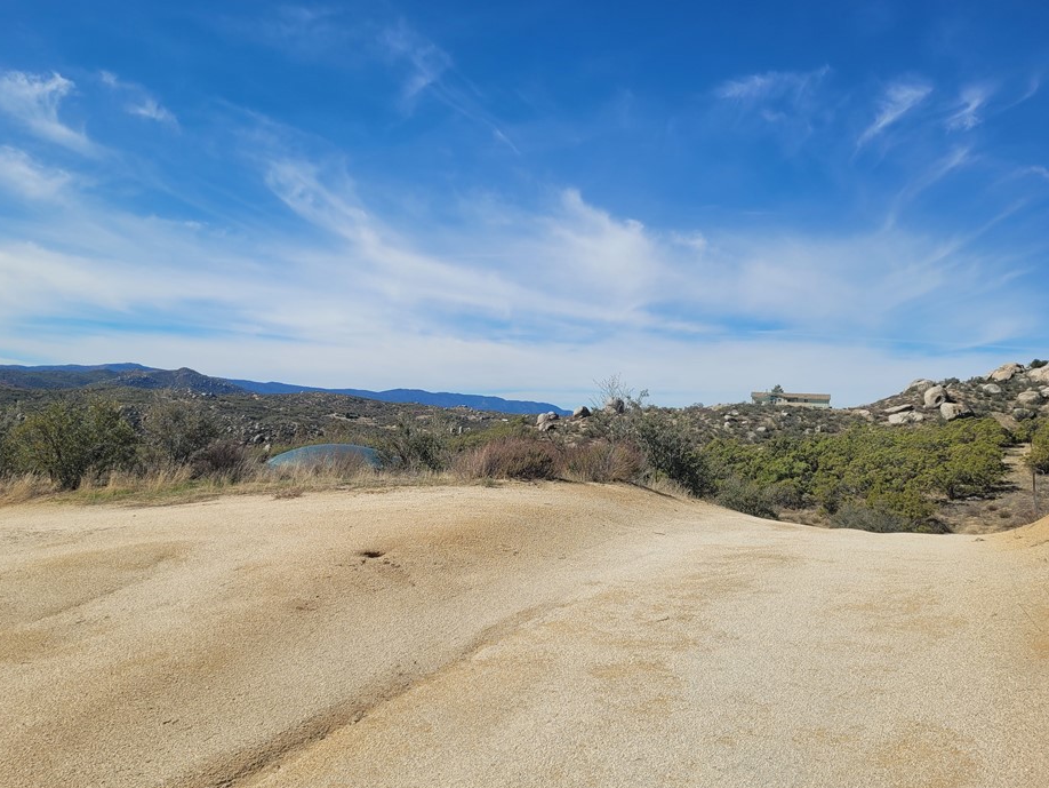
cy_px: 403
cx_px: 482
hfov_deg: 61.6
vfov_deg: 48.2
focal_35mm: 29
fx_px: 879
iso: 40
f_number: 1.8
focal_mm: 5.4
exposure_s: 1/3840
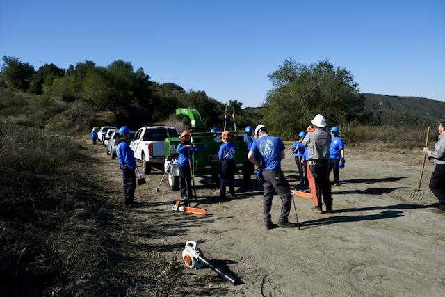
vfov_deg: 48.0
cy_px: 148
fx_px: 334
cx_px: 222
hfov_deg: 67.4
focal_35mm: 27
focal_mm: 18
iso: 160
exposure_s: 1/850
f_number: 5.6
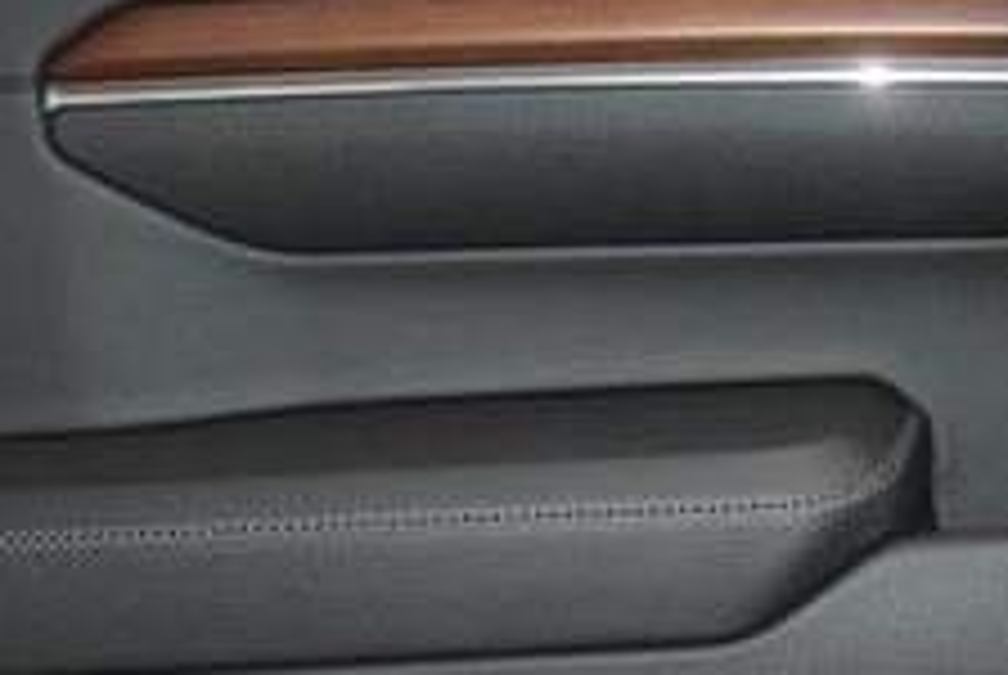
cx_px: 1040
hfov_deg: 24.9
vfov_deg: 17.0
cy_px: 808
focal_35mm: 77
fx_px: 2159
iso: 2000
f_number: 3.5
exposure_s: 1/125
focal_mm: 18
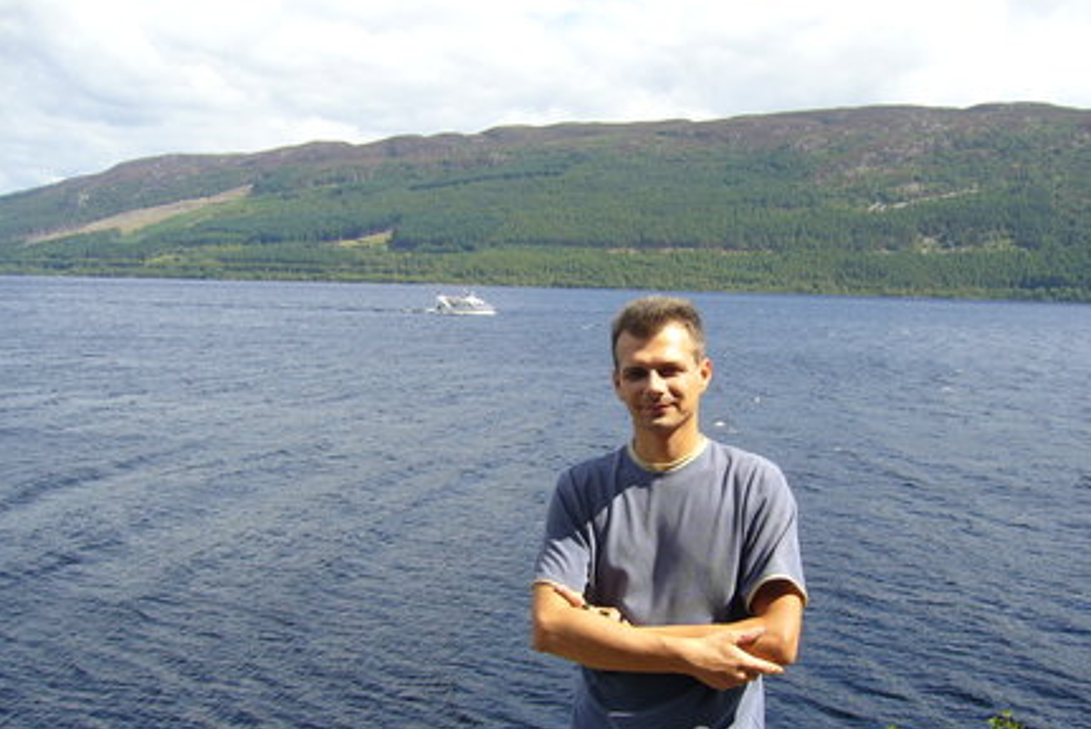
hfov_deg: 50.7
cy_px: 392
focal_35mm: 38
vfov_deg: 35.1
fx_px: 1152
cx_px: 567
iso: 80
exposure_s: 1/200
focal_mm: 5.8
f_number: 5.6
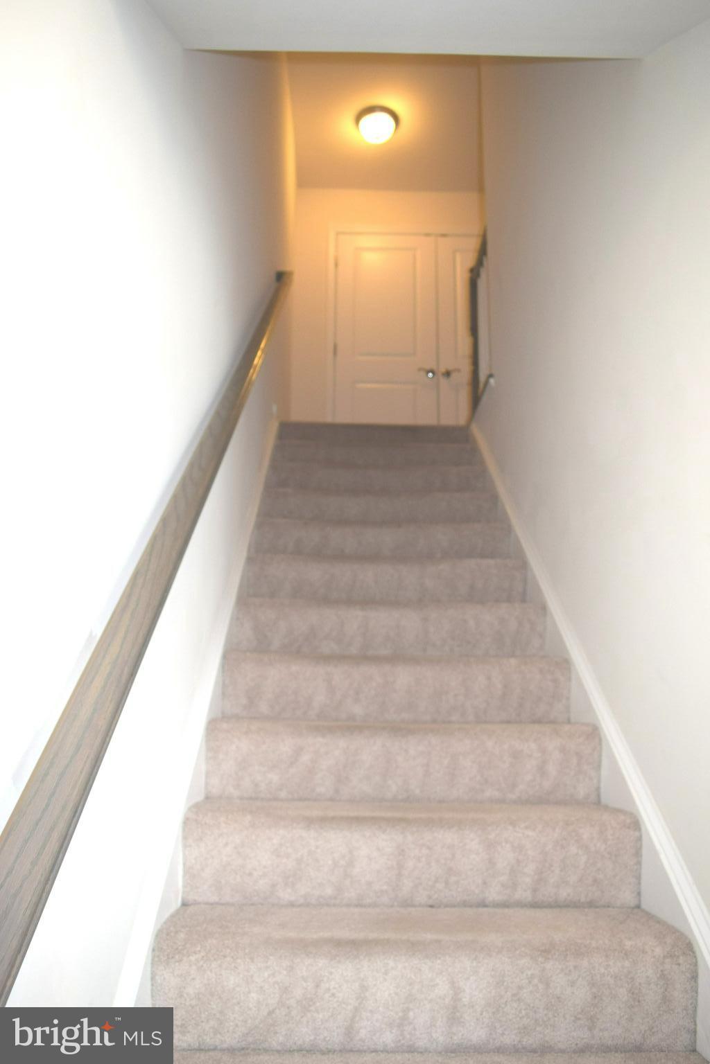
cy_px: 532
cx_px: 355
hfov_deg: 47.9
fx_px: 799
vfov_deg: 67.4
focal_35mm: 27
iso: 800
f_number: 4.5
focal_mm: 18
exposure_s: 1/80
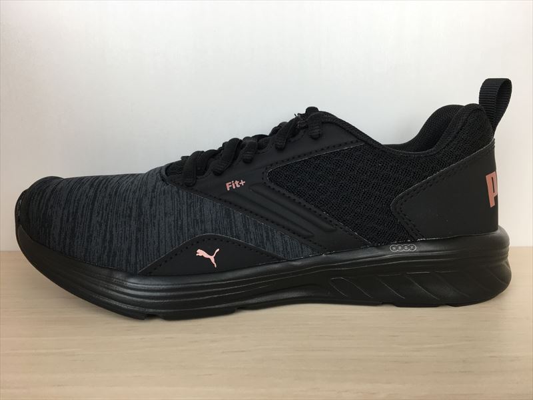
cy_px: 200
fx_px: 447
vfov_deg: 48.2
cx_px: 266
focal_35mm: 29
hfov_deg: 61.7
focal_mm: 4.15
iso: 40
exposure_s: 1/120
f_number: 2.2
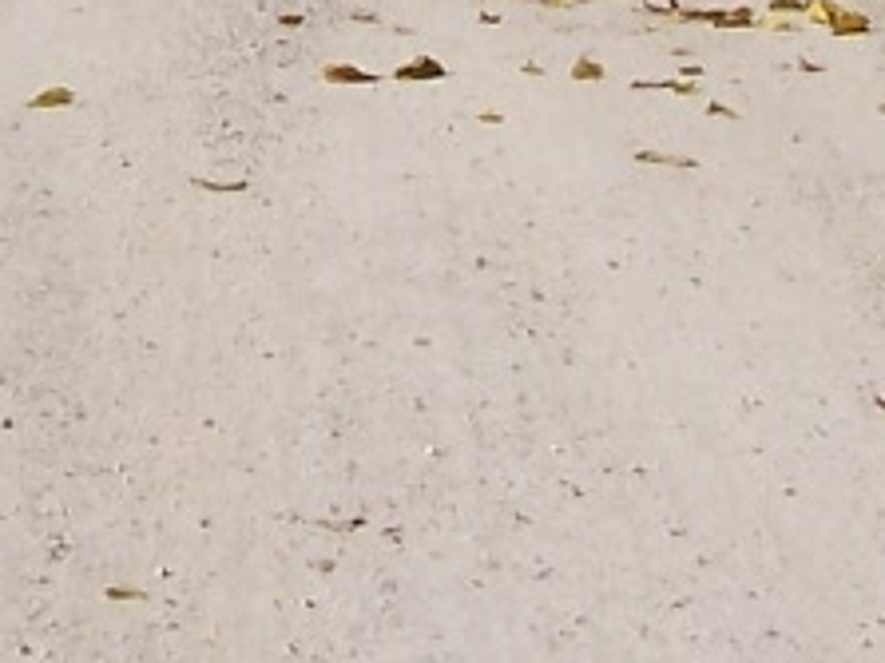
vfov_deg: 7.8
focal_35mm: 183
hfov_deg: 10.7
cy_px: -599
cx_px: -12
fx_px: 4676
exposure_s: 1/1000
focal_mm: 5.6
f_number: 5.6
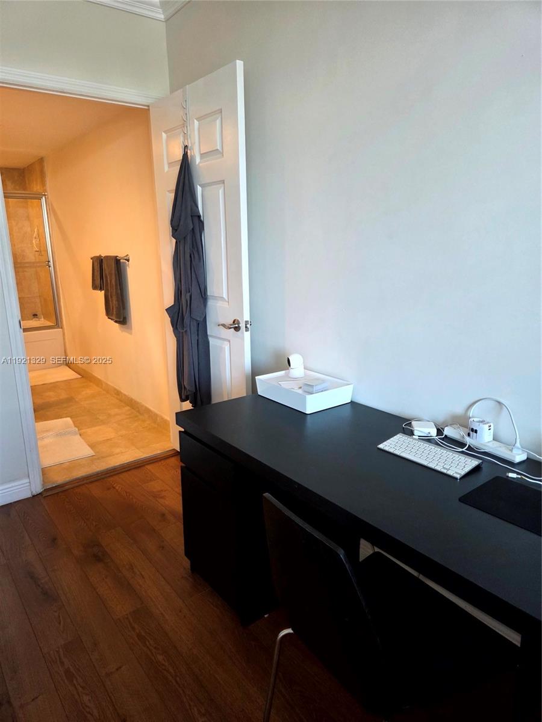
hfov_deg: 58.9
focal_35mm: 23
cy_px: 361
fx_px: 480
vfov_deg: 73.9
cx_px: 271
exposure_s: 1/120
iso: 320
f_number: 1.8
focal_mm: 5.4
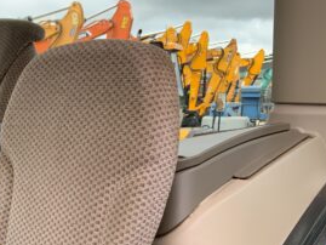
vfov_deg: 20.7
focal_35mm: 69
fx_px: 650
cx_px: -30
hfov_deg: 26.1
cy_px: 243
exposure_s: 1/333
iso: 16
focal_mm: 3
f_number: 1.8
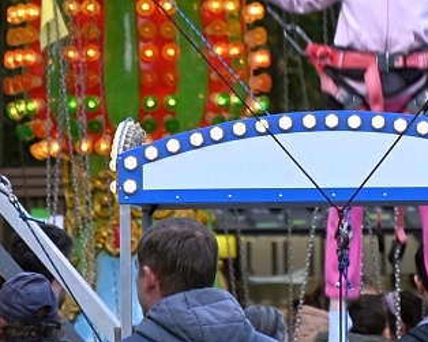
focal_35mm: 896
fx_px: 11346
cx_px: 412
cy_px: -335
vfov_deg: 1.7
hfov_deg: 2.2
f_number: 6.3
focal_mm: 200
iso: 640
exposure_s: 1/160
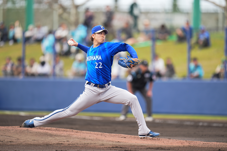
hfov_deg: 5.2
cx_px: 114
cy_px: 76
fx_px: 2522
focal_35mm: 400
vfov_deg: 3.4
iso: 400
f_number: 2.8
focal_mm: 400
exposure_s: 1/2500
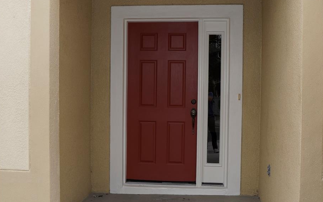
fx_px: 379
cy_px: 94
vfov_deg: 29.9
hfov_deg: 46.2
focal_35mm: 43
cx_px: 157
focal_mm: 16
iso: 100
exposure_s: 1/160
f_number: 4.5
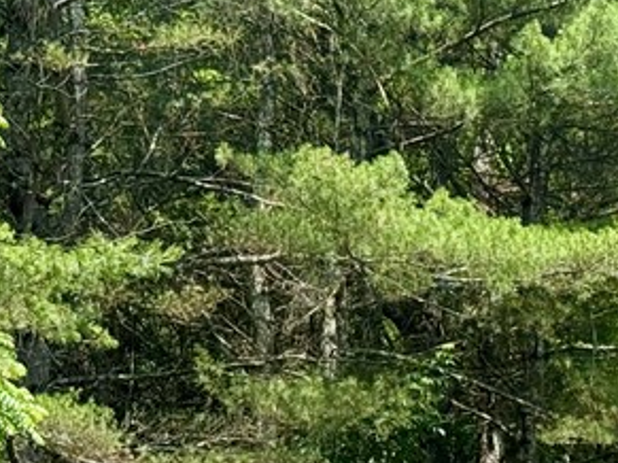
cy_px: 680
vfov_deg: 8.6
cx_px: 758
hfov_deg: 11.5
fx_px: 3016
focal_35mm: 169
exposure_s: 1/2045
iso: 64
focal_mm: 6.76
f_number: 1.78
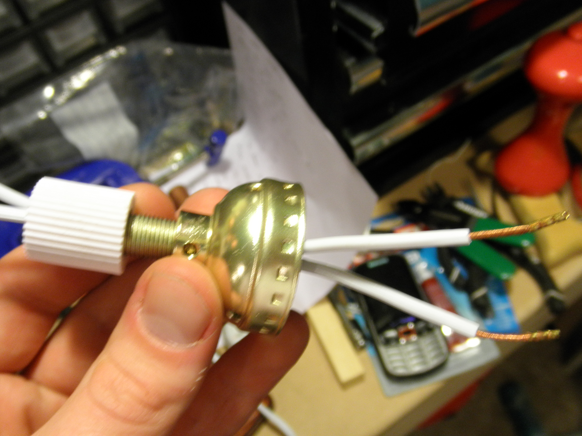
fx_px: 521
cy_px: 230
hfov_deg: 58.3
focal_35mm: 31
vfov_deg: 45.4
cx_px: 272
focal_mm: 5
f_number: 3
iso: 200
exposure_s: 1/13
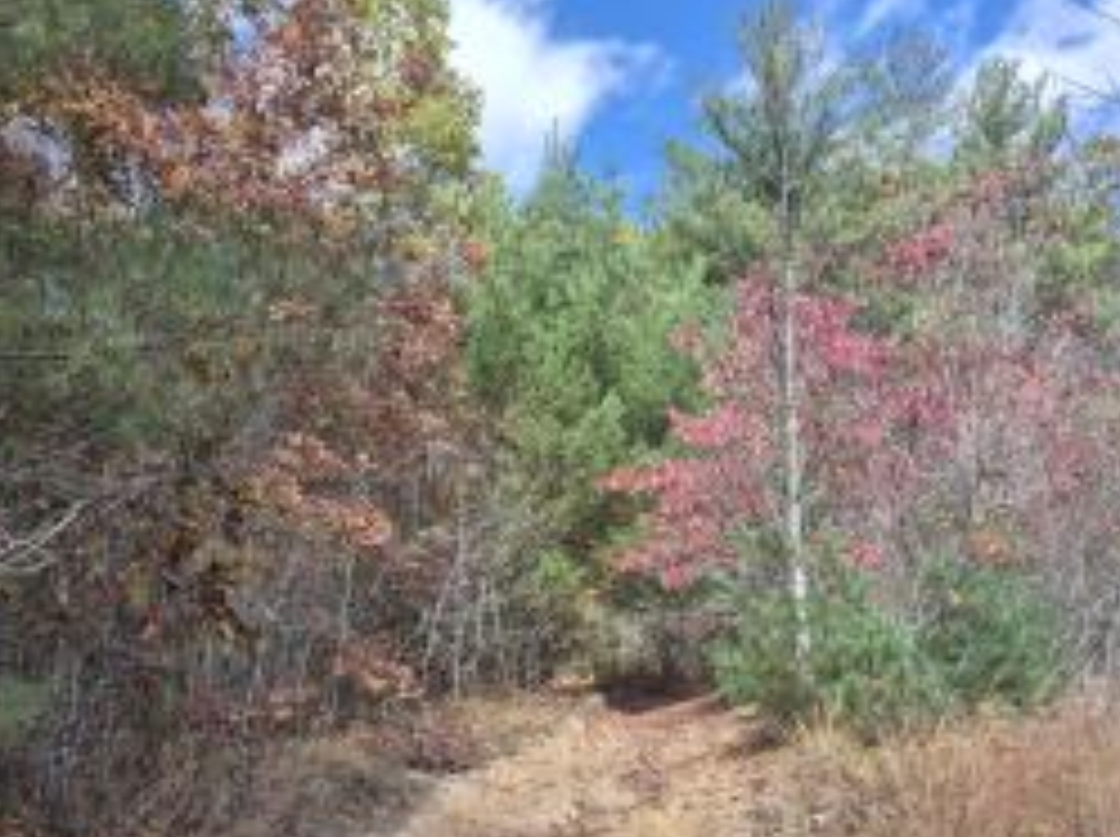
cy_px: 558
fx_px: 1195
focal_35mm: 37
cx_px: 342
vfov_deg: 38.1
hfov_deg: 49.0
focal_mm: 5.4
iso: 25
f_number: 1.8
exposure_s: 1/608
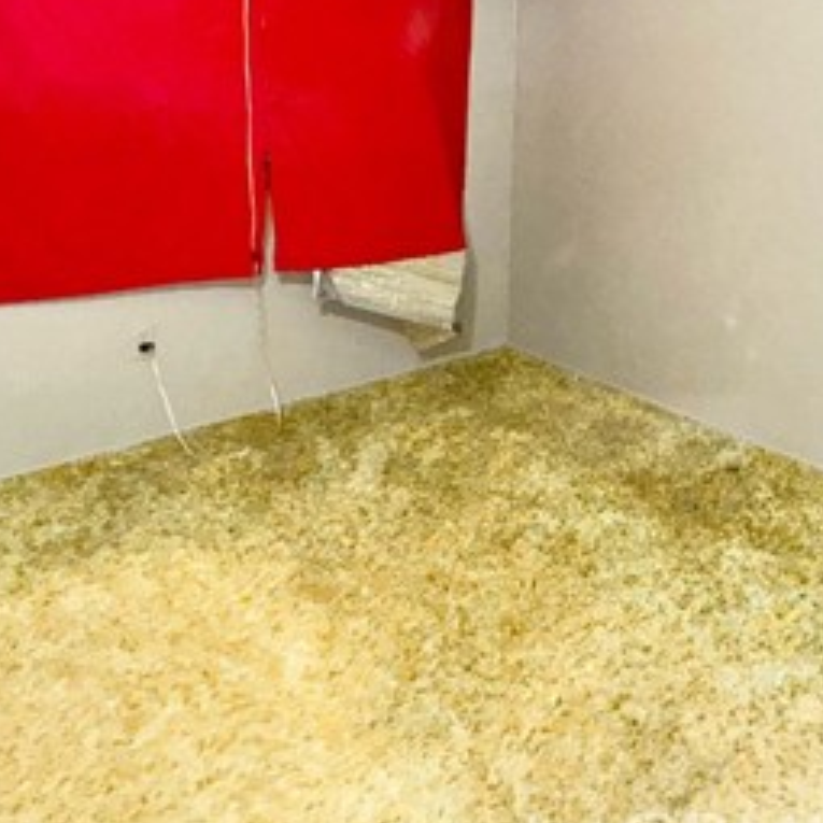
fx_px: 834
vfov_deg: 48.1
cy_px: 113
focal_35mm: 31
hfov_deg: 48.8
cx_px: 684
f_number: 2.2
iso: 500
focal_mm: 2.22
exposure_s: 1/30
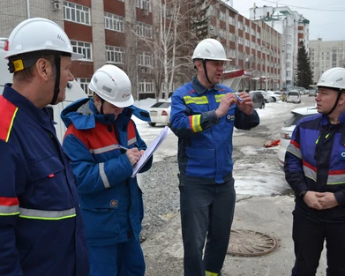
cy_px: 137
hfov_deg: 47.9
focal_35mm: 38
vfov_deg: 39.2
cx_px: 159
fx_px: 388
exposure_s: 1/800
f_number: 4
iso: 400
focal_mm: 22
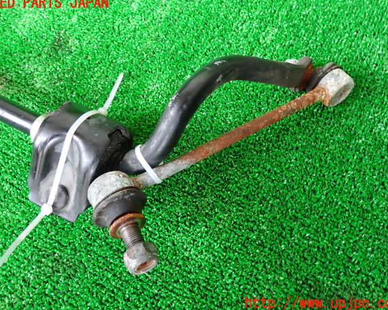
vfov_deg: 45.8
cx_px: 192
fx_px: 367
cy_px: 153
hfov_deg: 55.7
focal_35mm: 32
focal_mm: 5.4
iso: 1000
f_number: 2.3
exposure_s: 1/40
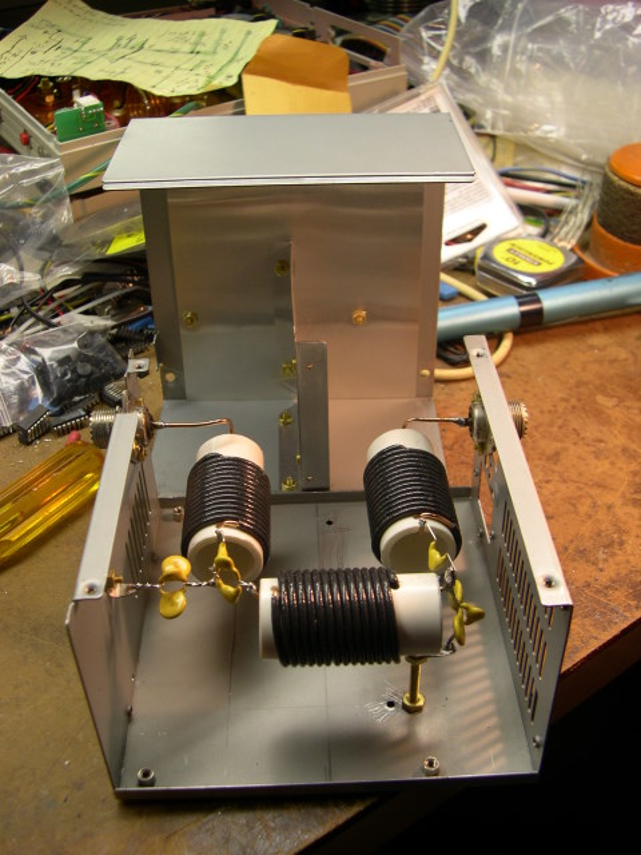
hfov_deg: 37.7
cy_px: 428
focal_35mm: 38
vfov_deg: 49.0
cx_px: 320
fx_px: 938
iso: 100
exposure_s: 1/37.1
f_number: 2.8
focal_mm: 8
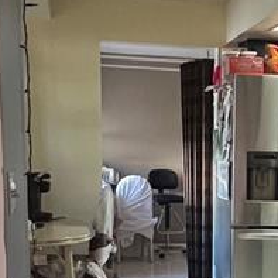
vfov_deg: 23.6
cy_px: 277
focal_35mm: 70
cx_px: 265
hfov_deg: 23.8
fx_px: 636
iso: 500
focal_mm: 1.57
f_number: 1.8
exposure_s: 1/60
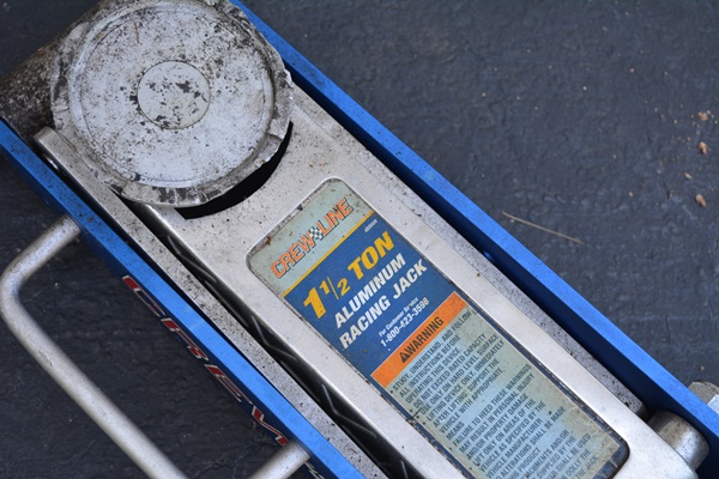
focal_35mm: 52
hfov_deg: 37.9
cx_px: 360
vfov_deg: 25.8
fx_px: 1048
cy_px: 240
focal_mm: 35
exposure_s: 1/125
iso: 280
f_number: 5.6
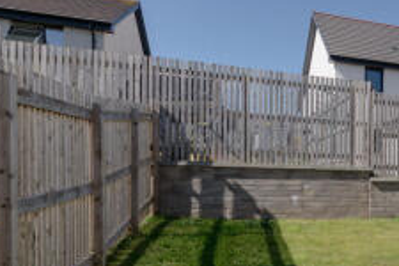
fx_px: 399
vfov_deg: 36.2
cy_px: 191
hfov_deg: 45.1
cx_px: 397
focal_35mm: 36
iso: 100
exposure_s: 1/400
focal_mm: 17
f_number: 8
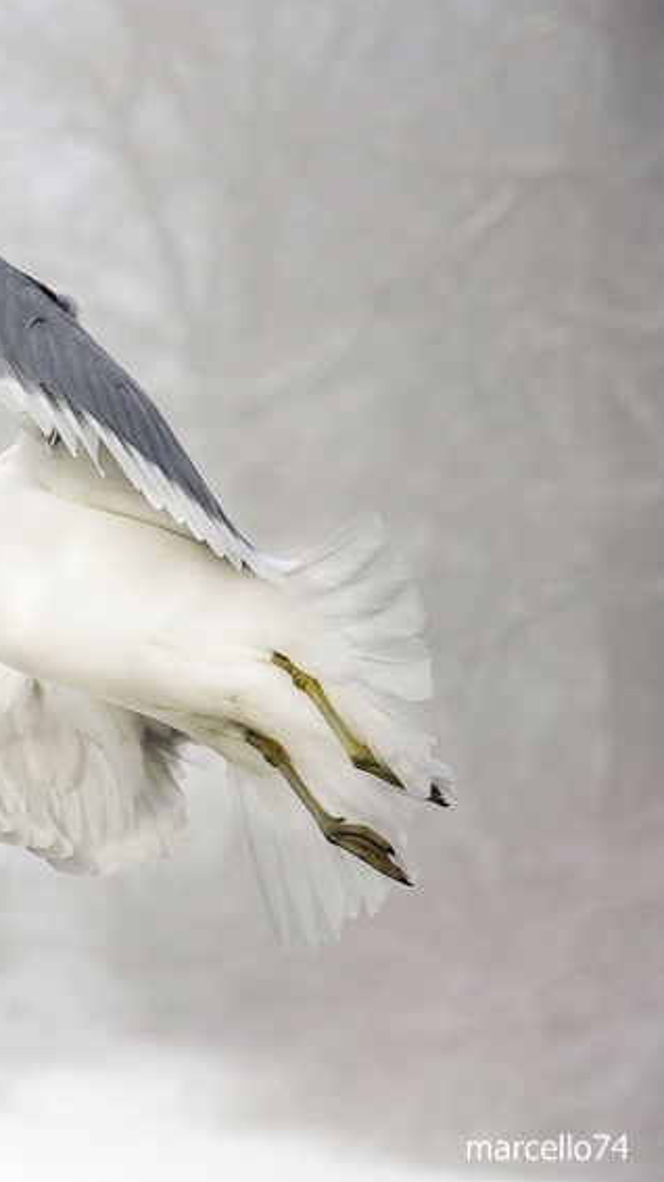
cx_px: -217
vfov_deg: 9.8
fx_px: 6861
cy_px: 589
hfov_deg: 5.5
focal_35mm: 219
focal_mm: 92
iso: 400
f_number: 8
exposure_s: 1/1000
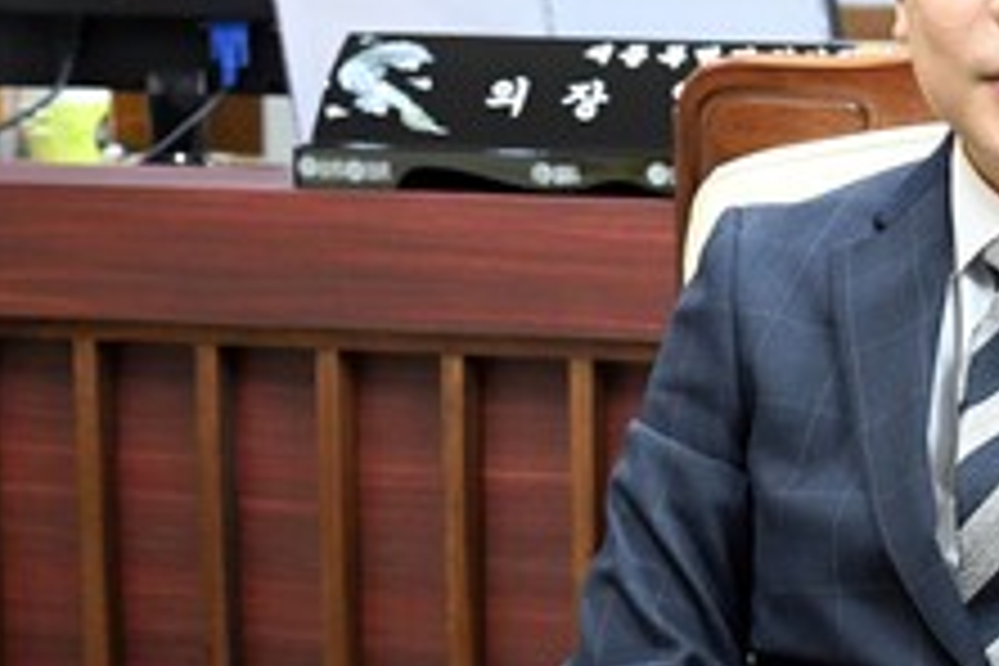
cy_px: 418
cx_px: 1022
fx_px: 5022
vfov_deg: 7.6
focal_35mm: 181
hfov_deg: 11.2
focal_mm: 67
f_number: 5.6
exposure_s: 1/160
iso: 5000
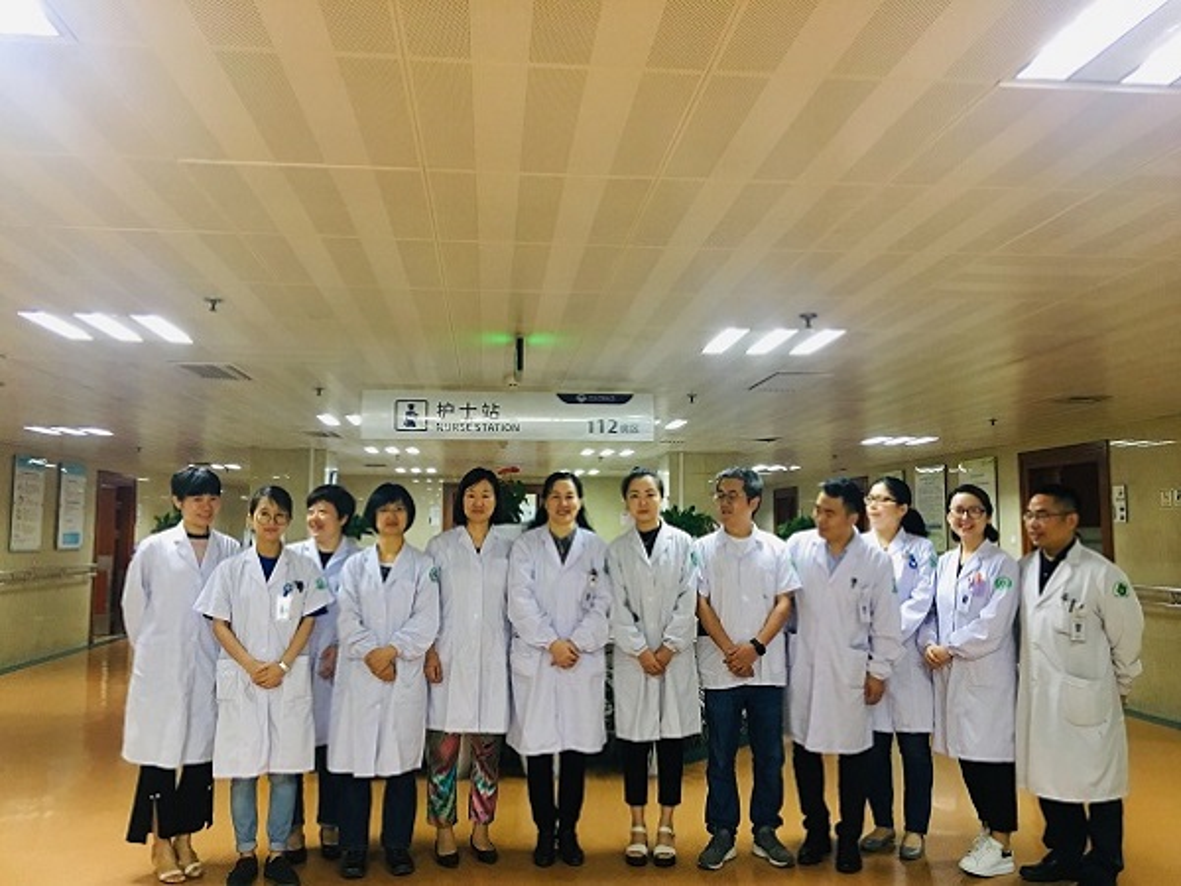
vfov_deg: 48.2
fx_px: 989
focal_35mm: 29
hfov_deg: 61.7
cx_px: 590
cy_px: 443
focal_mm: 4.15
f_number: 2.2
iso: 100
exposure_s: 1/10
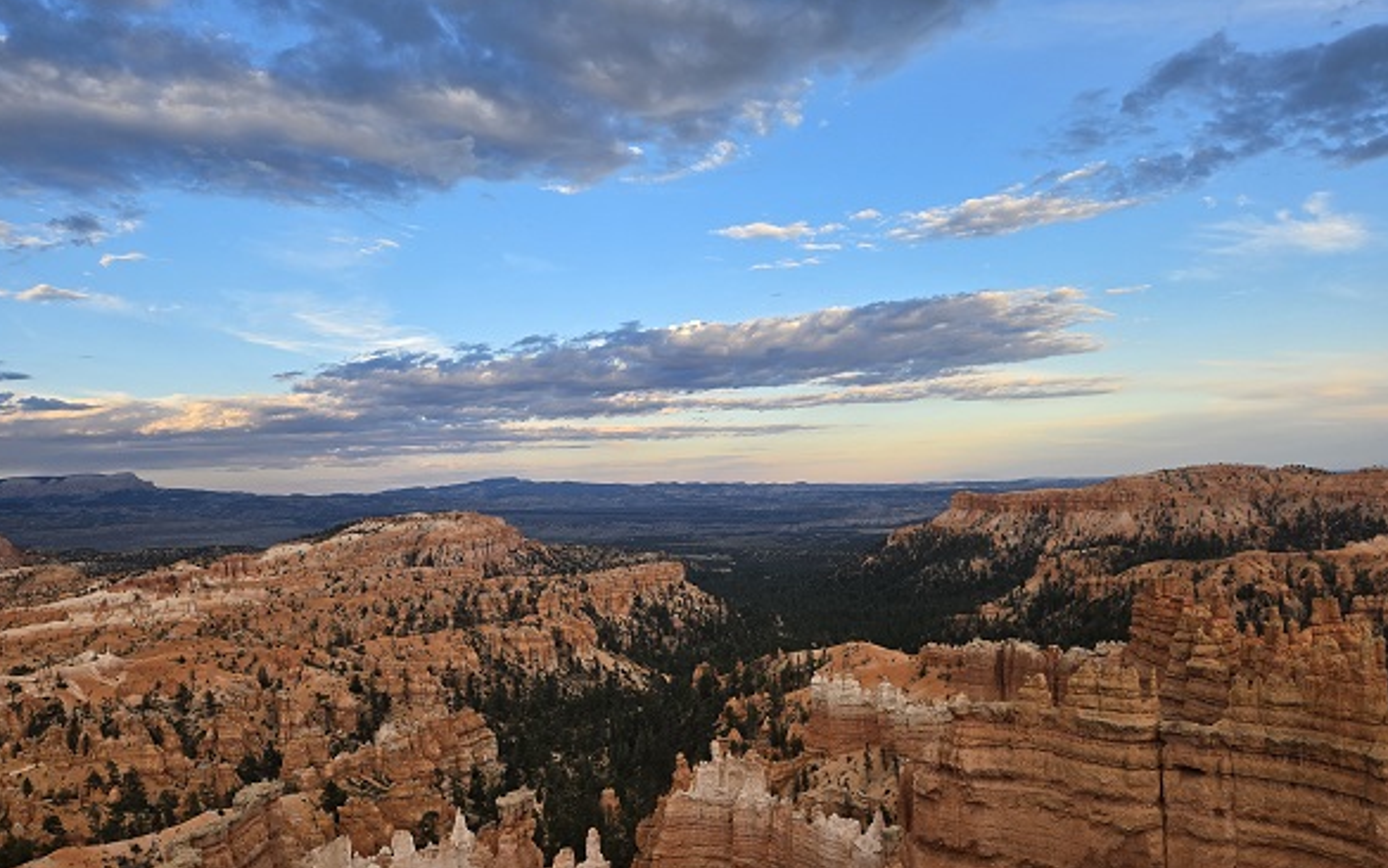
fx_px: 946
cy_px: 500
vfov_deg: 49.1
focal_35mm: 25
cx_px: 695
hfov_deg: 72.5
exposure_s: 1/832
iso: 80
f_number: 1.8
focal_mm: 5.4
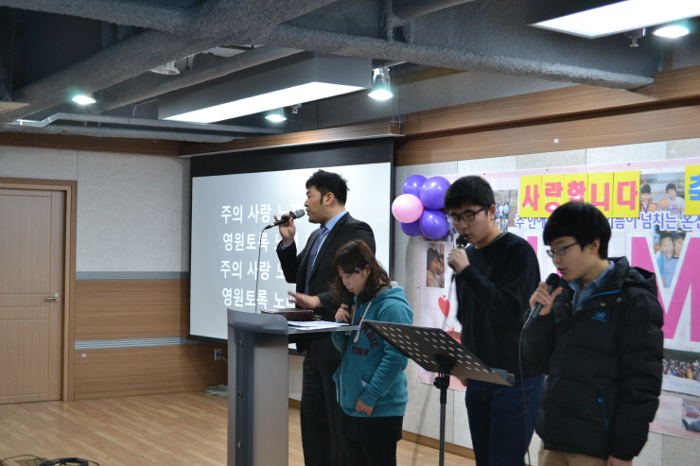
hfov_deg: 41.1
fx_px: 933
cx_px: 350
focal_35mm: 48
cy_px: 233
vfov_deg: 28.1
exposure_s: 1/15
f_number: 4.8
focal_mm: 32
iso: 500
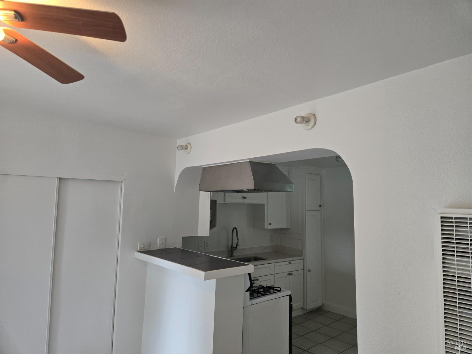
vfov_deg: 58.9
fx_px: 314
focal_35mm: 23
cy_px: 177
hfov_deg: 73.9
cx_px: 236
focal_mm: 5.4
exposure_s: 1/120
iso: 320
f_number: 1.8
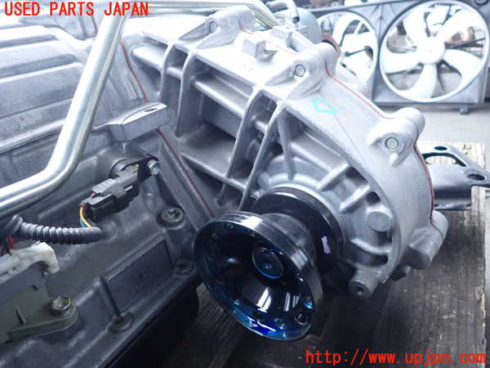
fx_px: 354
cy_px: 184
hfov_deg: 69.4
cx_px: 245
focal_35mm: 25
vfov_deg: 54.9
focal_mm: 4.5
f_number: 2
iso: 200
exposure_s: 1/125
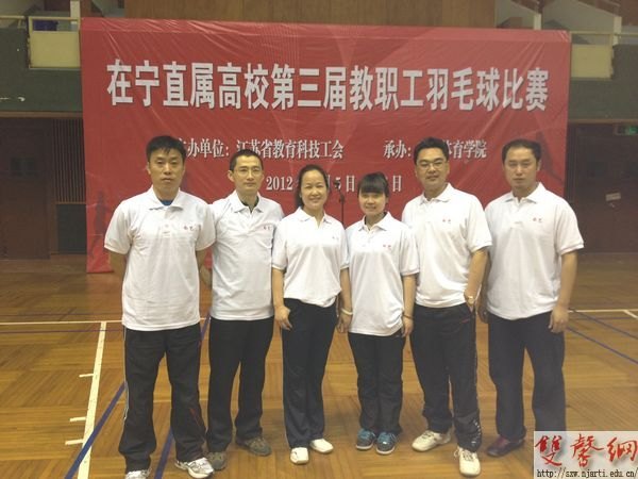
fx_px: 645
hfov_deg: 52.6
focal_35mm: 35
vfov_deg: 40.7
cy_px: 240
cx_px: 319
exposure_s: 1/20
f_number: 2.4
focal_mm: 4.28
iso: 125
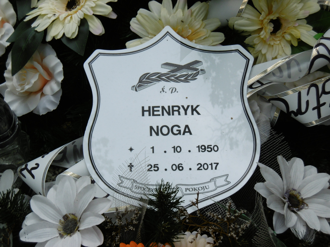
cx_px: 165
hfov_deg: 18.9
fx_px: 991
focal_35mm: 104
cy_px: 124
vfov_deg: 14.2
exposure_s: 1/500
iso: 100
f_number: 4.8
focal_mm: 18.6
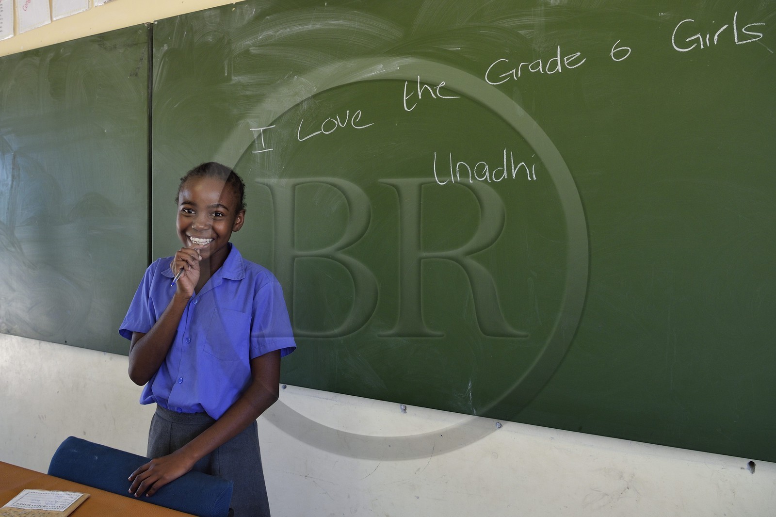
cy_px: 258
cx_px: 388
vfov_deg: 49.5
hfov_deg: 69.4
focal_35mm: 26
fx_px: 560
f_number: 6.3
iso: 800
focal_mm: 26
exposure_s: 1/125
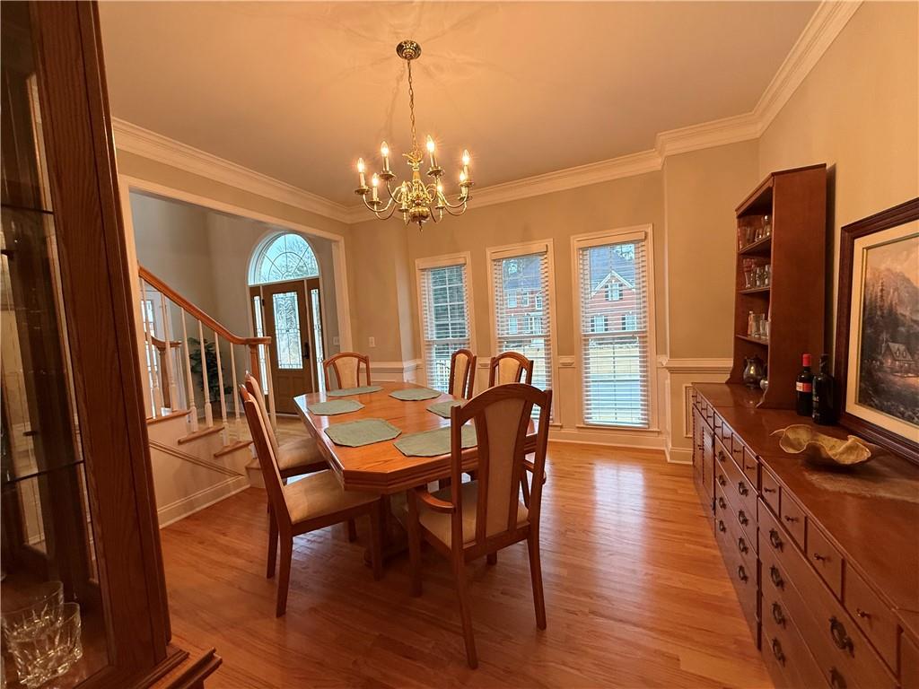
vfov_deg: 85.7
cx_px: 460
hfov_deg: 102.1
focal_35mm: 14
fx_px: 372
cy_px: 344
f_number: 2.2
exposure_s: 1/60
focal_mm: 2.22
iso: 250
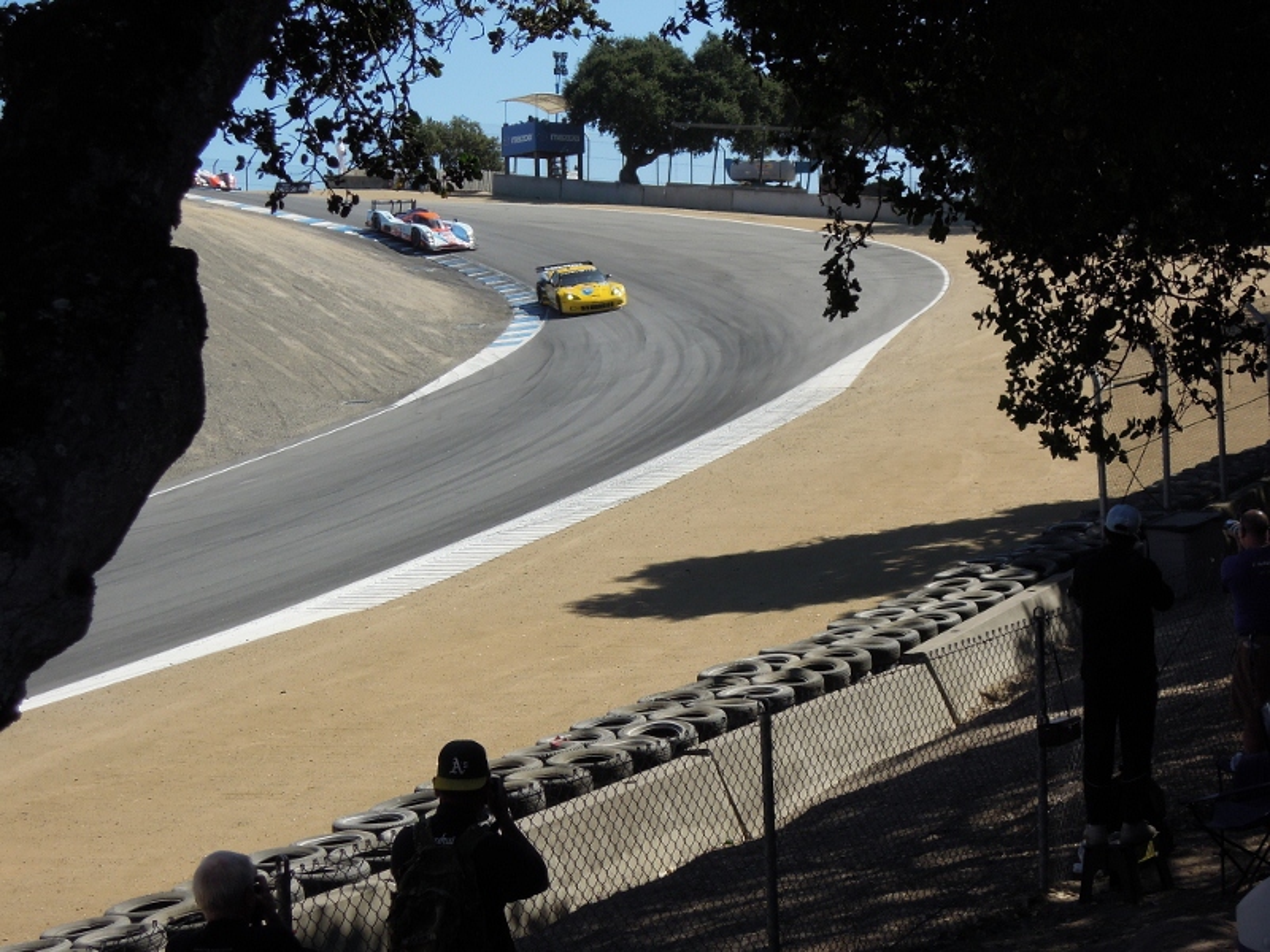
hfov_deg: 23.0
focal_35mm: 85
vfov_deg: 17.4
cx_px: 635
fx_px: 3119
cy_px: 476
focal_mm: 15.2
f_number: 4.5
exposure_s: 1/1000
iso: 160
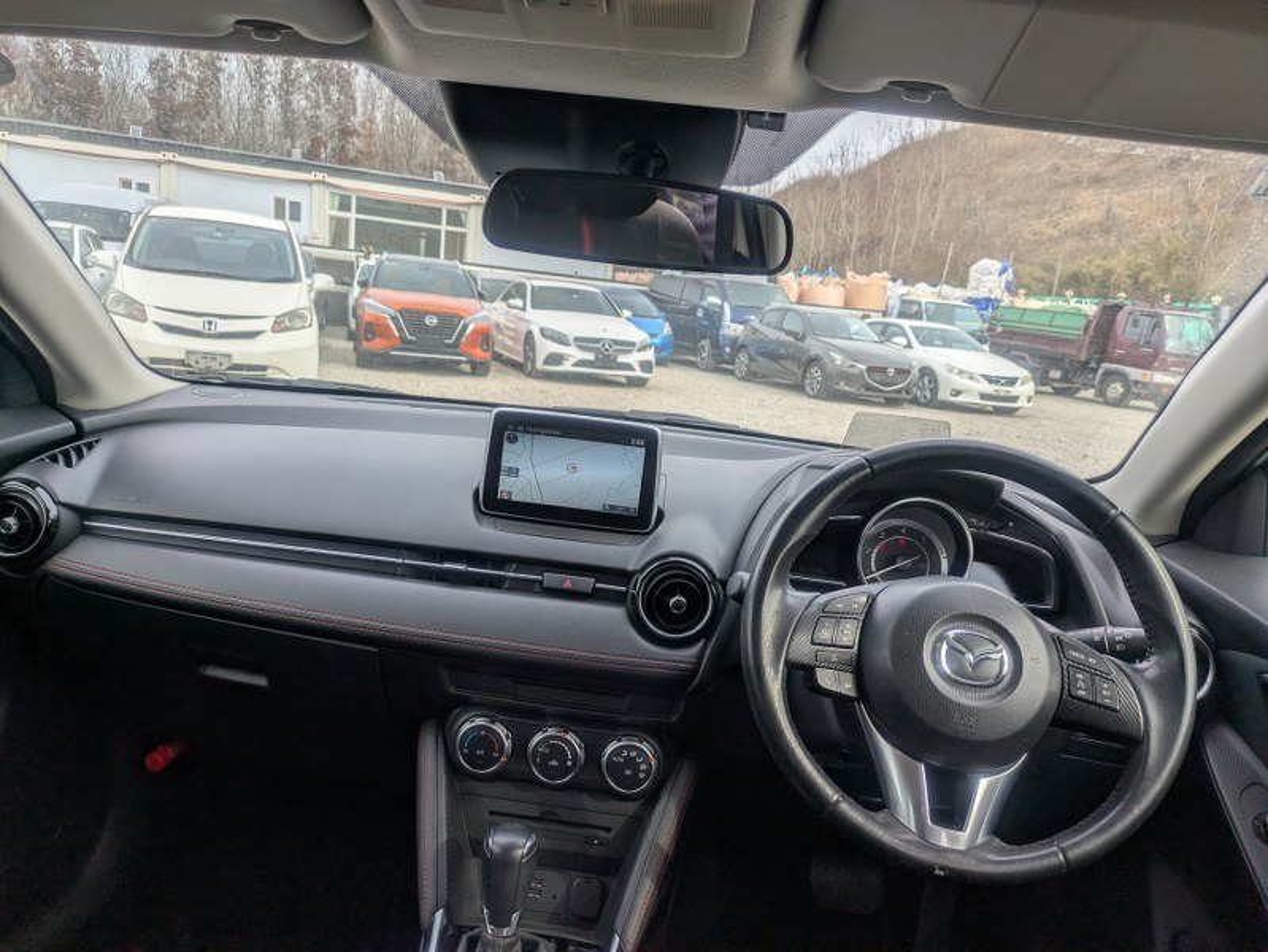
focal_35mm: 25
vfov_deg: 54.9
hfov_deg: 69.4
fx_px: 916
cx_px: 634
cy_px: 476
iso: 45
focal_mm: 5.43
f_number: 1.89
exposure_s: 1/799
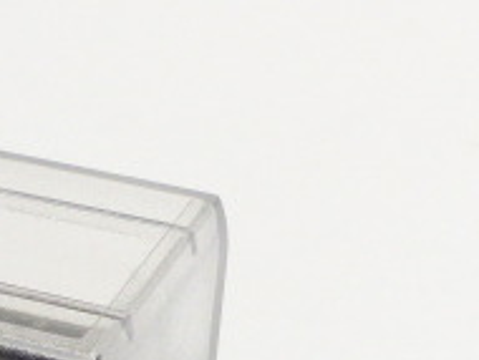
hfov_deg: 13.9
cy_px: 582
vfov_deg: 10.3
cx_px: -83
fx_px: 1912
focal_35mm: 138
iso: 400
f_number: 5
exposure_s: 1/80
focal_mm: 7.4
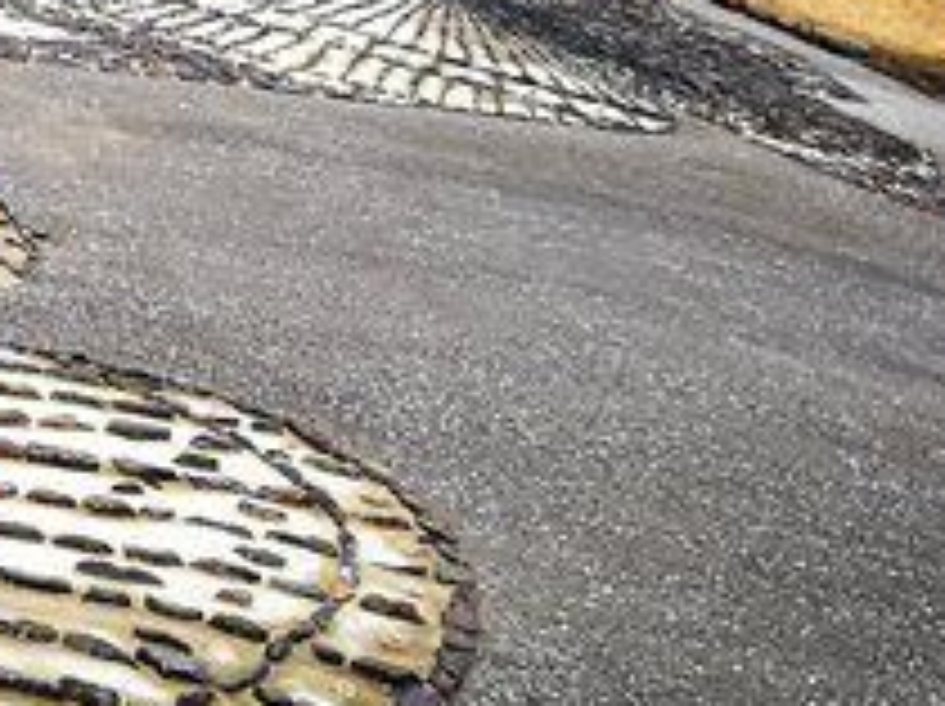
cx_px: -572
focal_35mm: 103
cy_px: -157
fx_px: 2809
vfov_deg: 13.9
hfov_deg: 16.9
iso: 50
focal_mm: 4.5
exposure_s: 1/257
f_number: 2.2
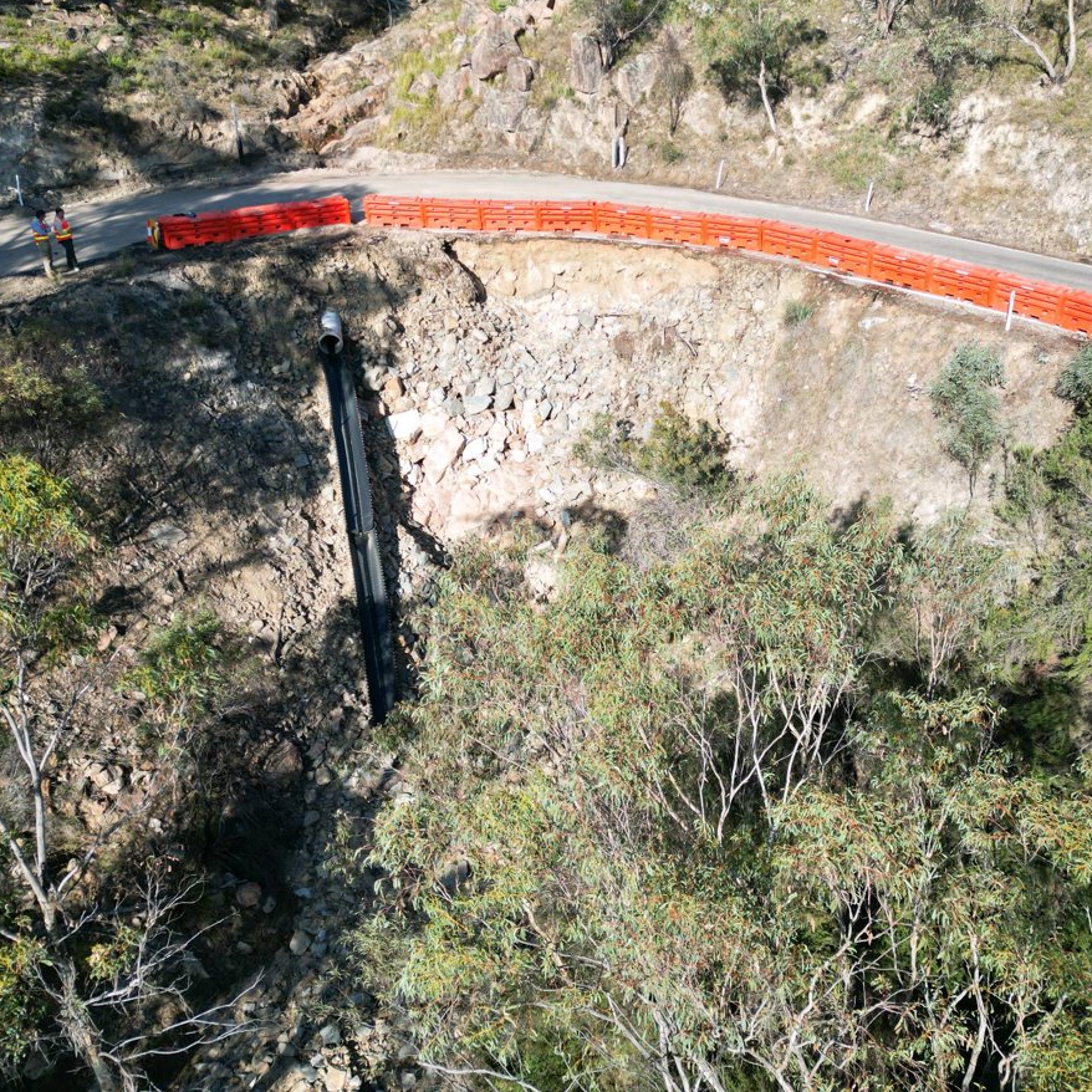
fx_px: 1035
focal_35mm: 29
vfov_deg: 55.6
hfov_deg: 55.4
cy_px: 534
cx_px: 633
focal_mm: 6.72
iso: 150
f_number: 1.7
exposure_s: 1/2000
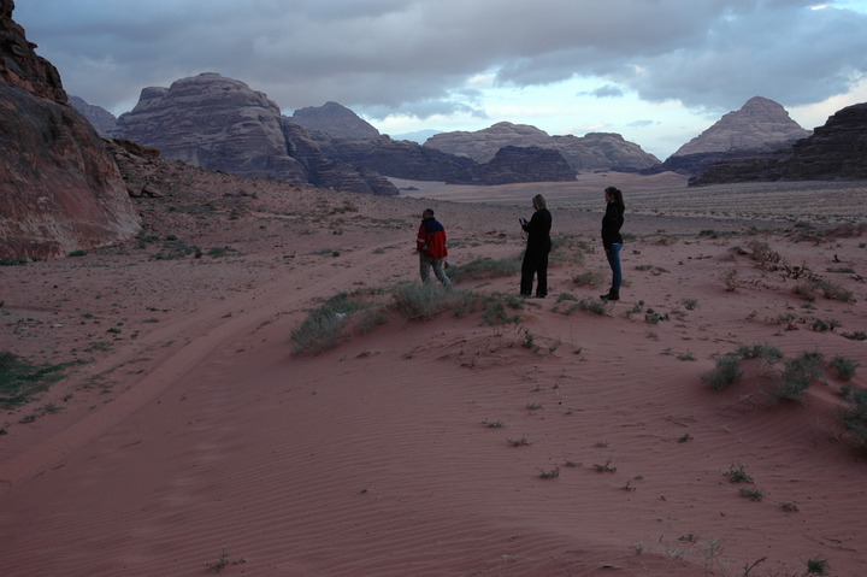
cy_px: 288
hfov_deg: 45.0
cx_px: 434
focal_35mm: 44
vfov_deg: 30.8
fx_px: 1047
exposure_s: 1/100
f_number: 5
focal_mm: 29
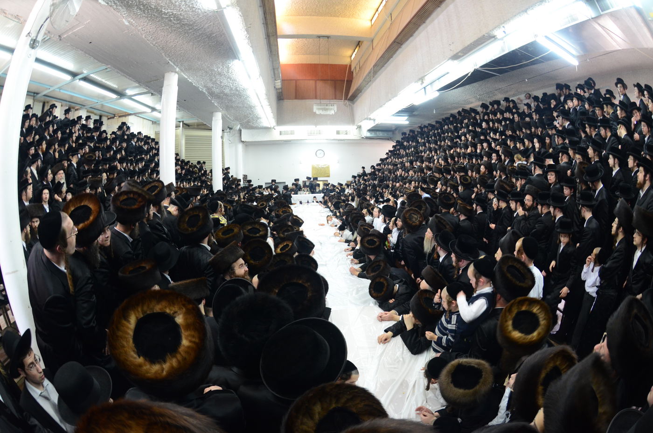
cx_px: 326
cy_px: 216
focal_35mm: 16
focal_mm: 10.5
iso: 1250
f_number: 5.6
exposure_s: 1/30
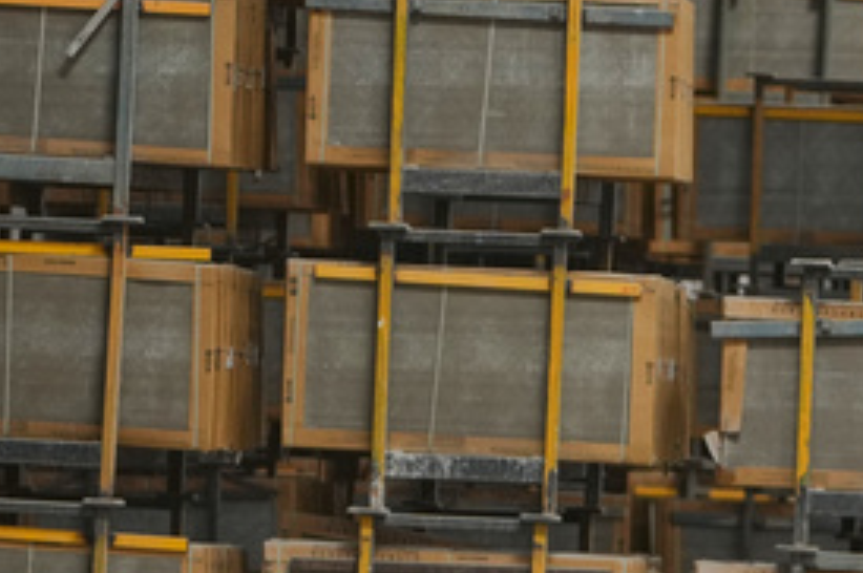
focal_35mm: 389
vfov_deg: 3.5
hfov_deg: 5.3
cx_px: 504
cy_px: -167
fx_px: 9314
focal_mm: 104
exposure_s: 1/250
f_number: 2.8
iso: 800
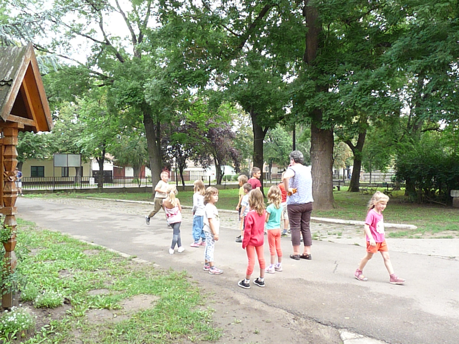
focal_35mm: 28
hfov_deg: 63.4
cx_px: 230
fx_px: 371
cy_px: 172
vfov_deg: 49.7
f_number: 4.5
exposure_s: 1/200
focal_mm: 5
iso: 800
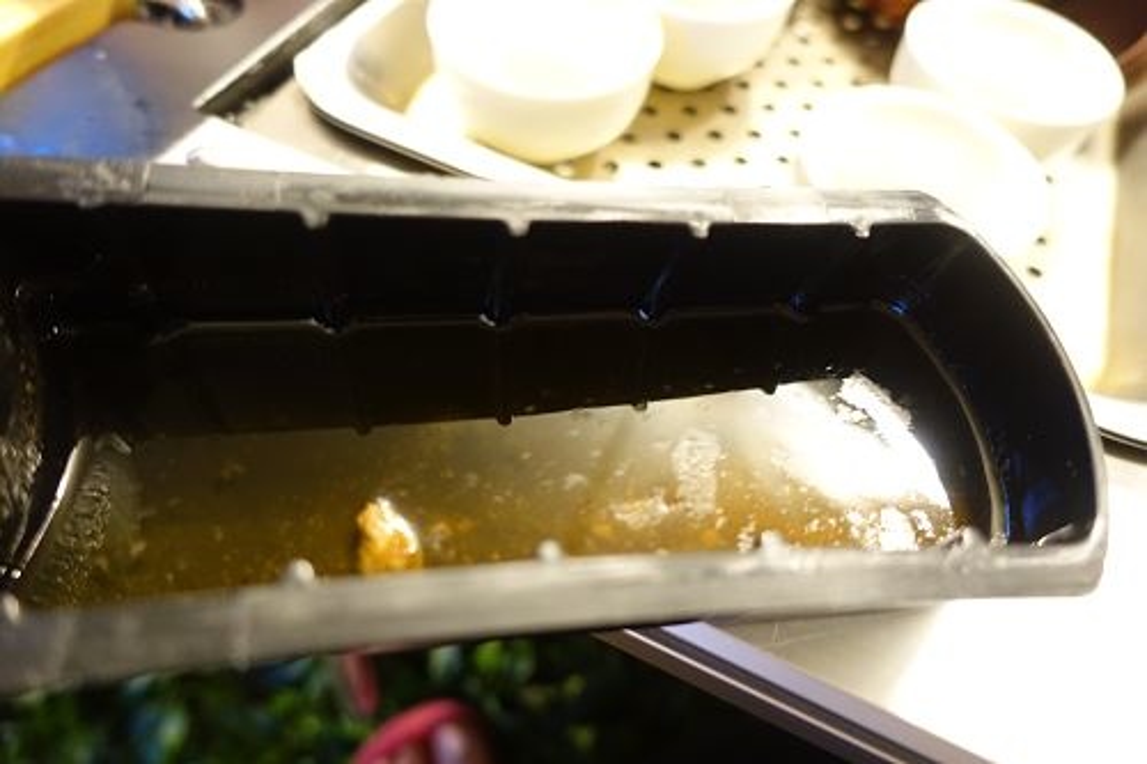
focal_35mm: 24
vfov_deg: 53.1
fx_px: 764
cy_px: 382
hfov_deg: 73.8
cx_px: 574
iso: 800
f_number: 1.8
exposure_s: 1/8
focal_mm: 8.8
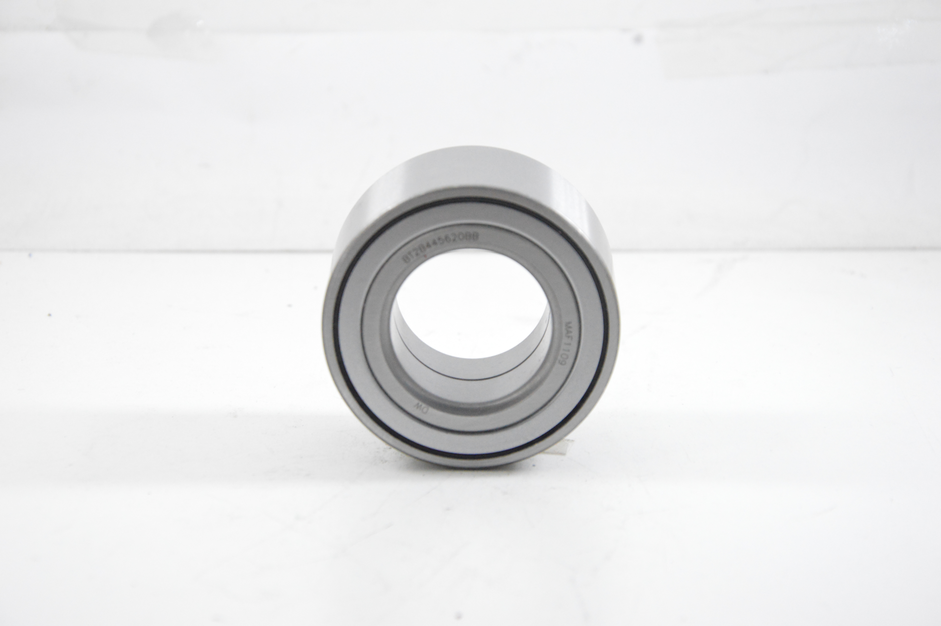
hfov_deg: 18.2
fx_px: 2938
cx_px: 470
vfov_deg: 12.2
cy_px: 313
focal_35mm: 112
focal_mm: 75
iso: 3200
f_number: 7.1
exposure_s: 1/100
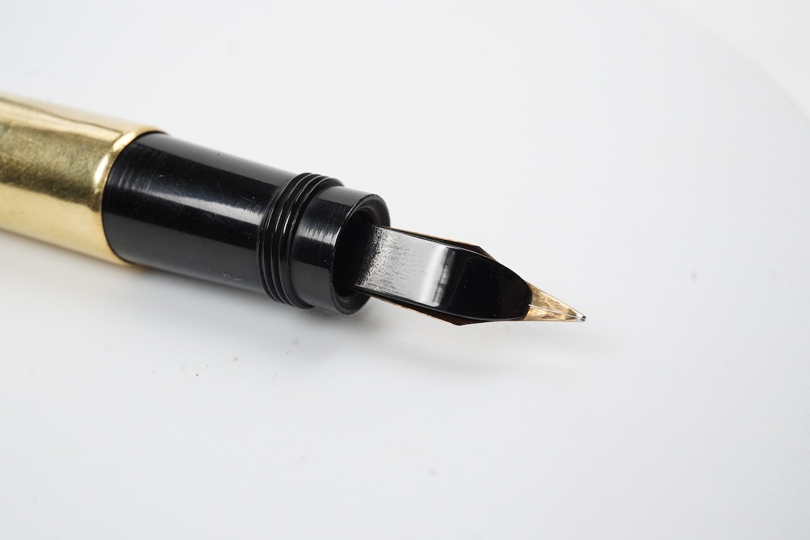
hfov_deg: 43.6
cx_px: 405
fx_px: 1012
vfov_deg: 29.9
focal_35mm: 45
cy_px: 270
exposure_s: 1/100
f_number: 22
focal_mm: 30
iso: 640
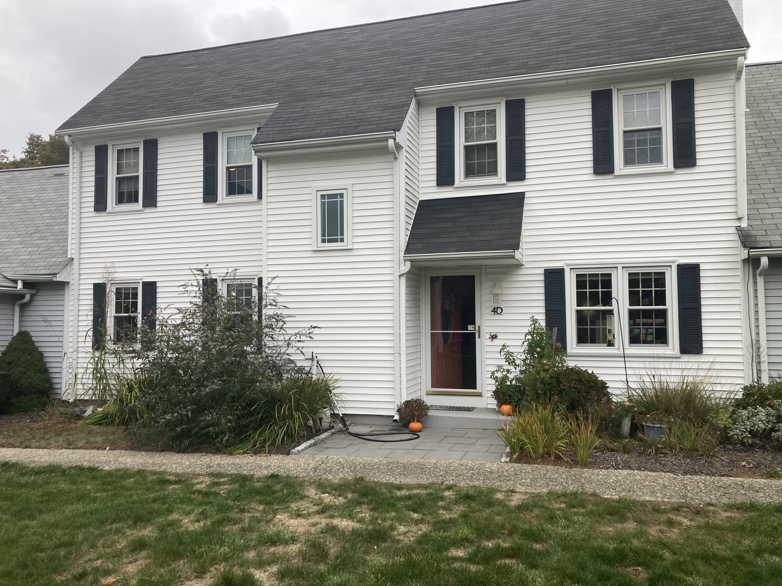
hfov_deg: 63.4
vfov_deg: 49.7
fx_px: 633
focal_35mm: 28
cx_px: 391
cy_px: 293
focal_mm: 3.99
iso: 20
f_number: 1.8
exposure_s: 1/202
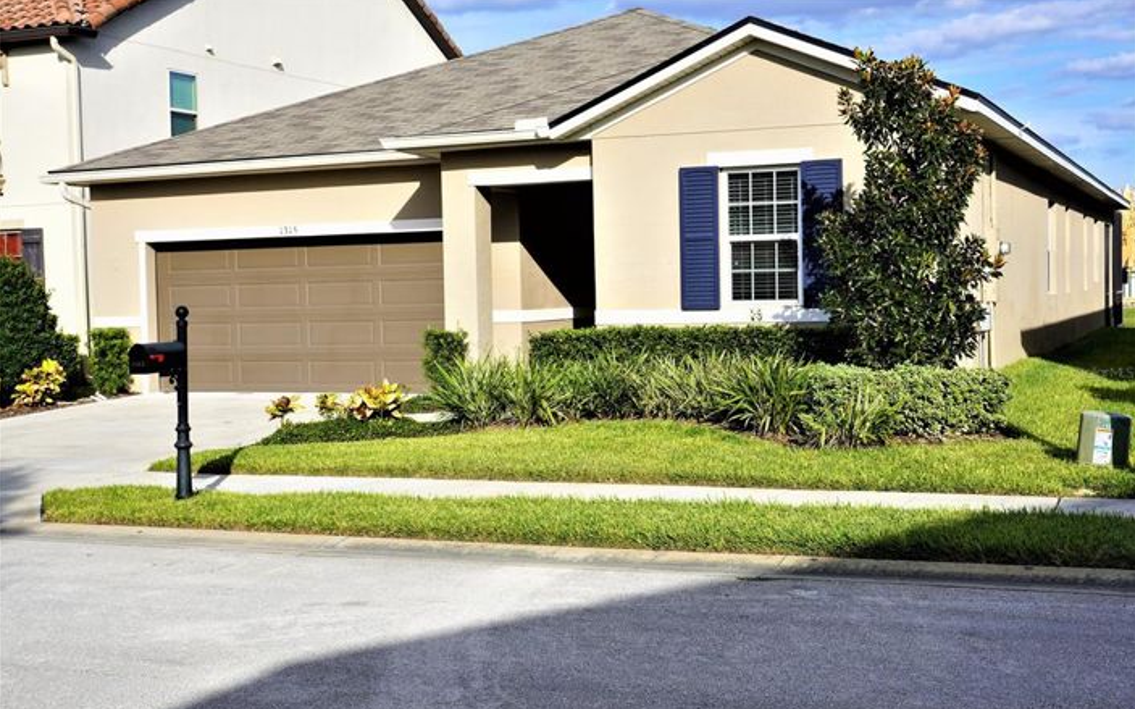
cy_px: 372
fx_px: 1469
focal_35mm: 48
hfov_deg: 42.2
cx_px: 568
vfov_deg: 27.1
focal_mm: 31
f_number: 11
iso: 100
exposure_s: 1/200
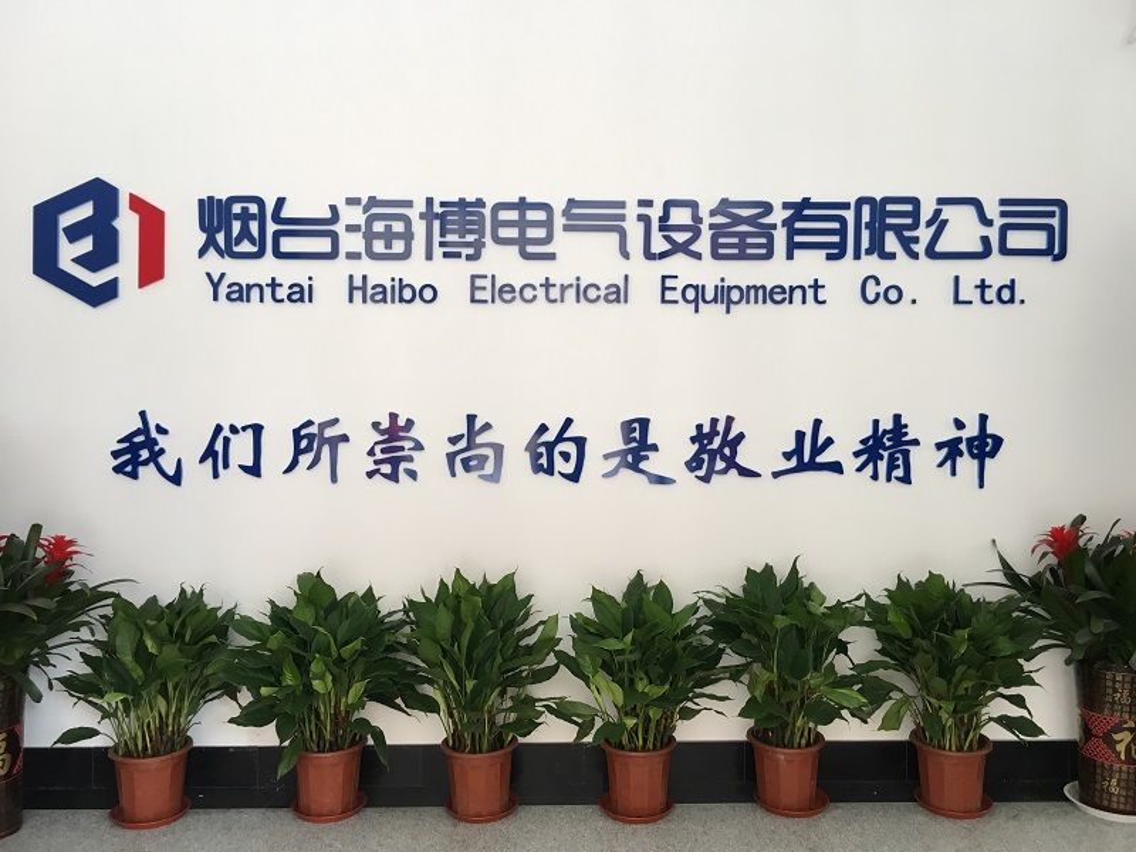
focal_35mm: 29
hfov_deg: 61.7
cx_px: 568
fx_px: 952
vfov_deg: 48.2
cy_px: 426
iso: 32
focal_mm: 4.15
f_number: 2.2
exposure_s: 1/33
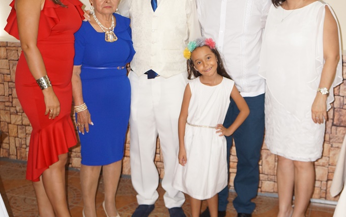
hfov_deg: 39.6
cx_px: 172
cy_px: 82
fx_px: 481
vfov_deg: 25.3
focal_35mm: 51
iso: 800
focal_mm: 22
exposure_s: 1/100
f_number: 4
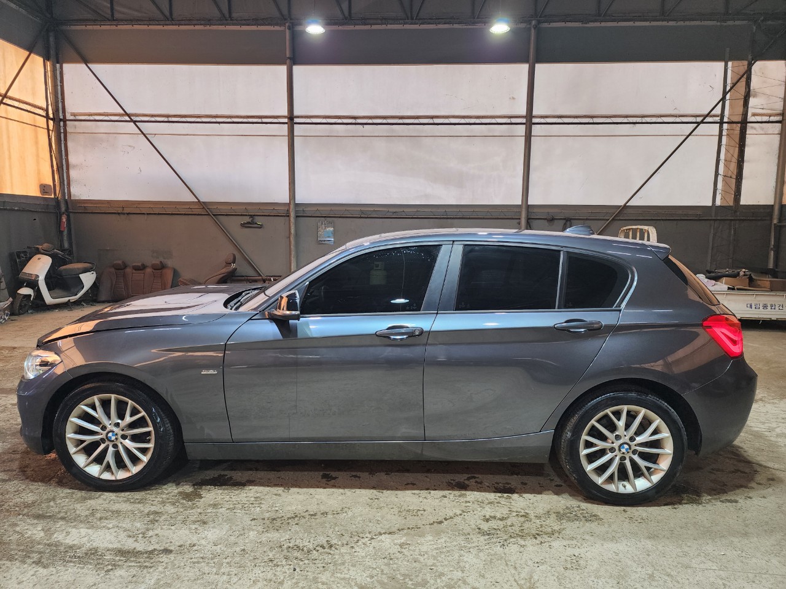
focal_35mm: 23
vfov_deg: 58.9
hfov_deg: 73.9
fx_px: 522
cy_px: 294
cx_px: 393
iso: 125
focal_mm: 6.4
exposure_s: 1/120
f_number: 1.8
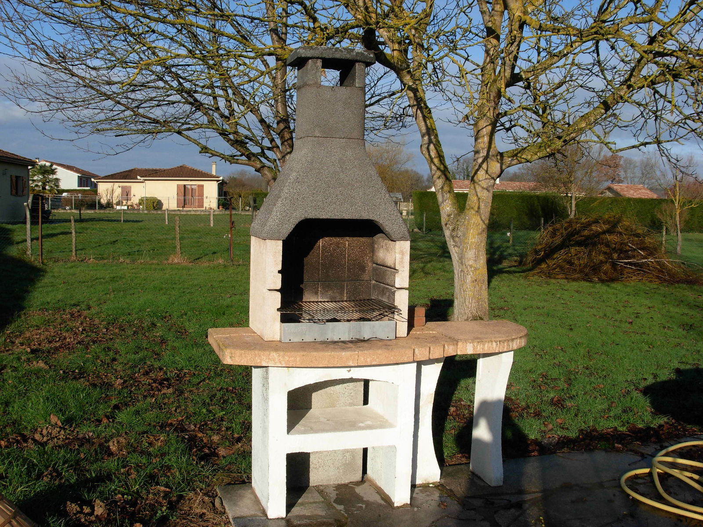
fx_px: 772
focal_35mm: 38
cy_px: 264
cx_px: 352
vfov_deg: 37.7
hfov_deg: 49.0
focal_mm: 6.3
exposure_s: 1/575
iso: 79
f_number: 4.9
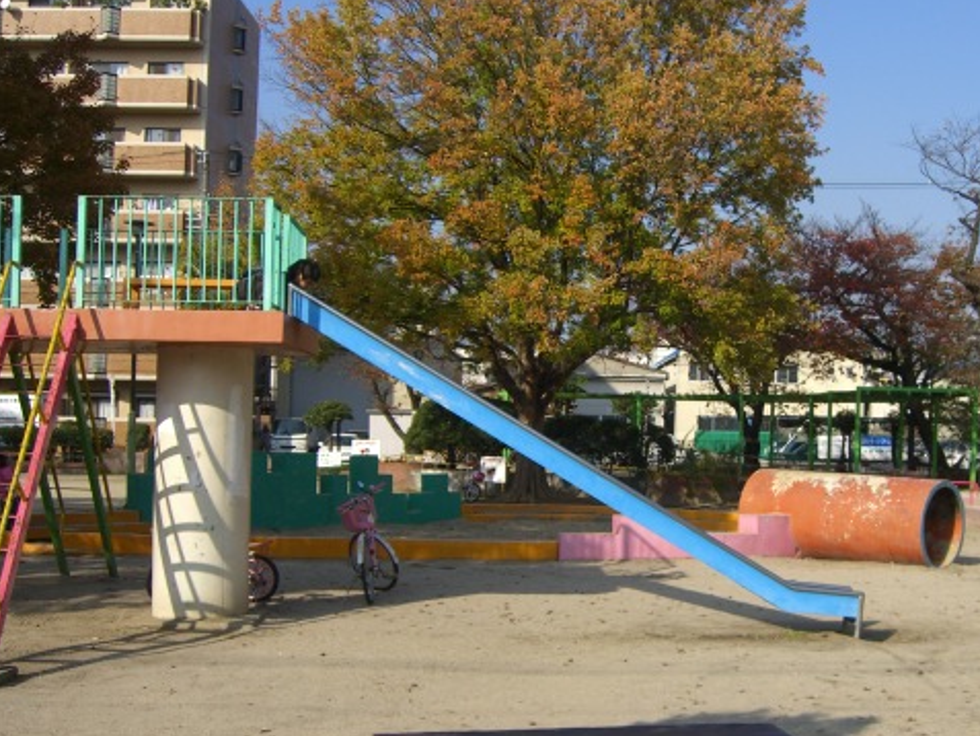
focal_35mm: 51
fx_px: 1444
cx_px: 637
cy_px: 415
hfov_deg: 37.2
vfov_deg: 28.5
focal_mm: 7.9
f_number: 8
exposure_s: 1/160
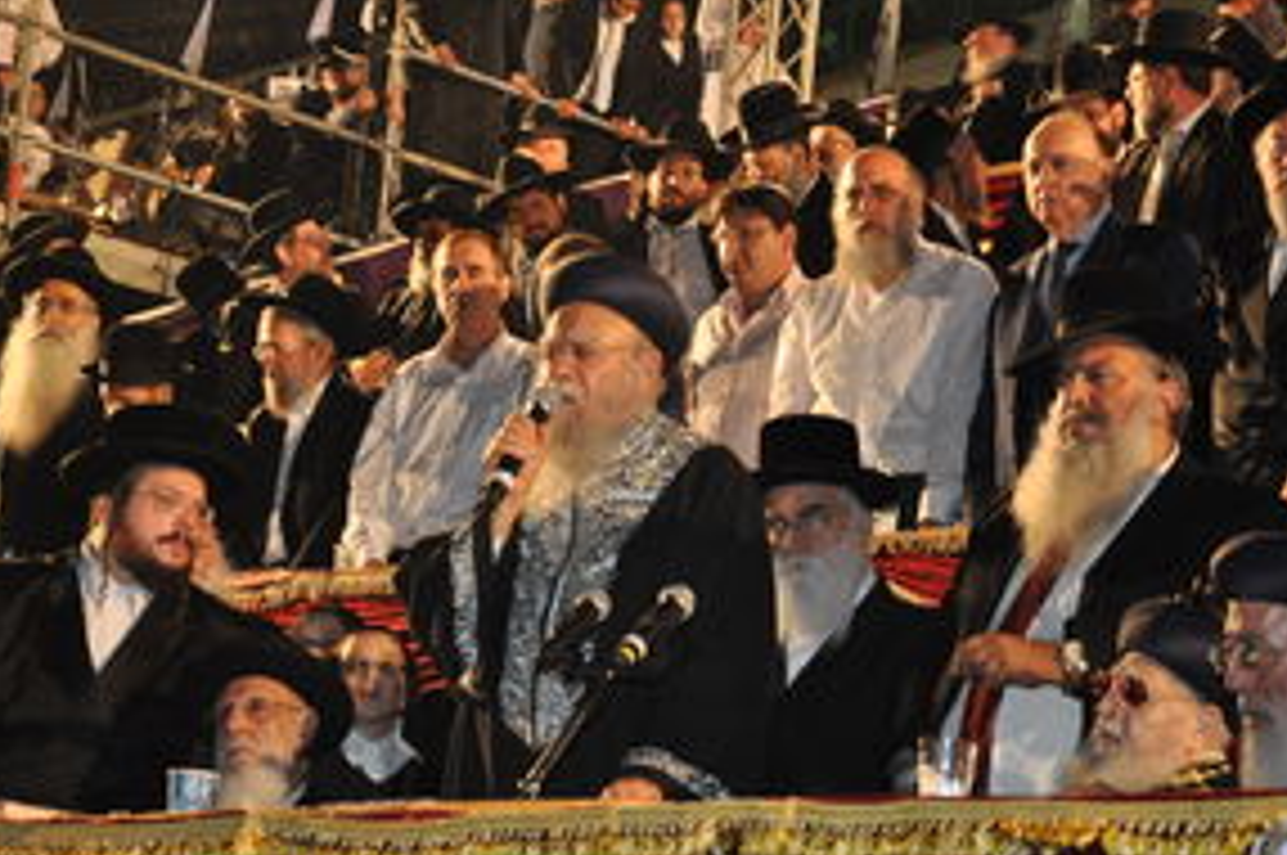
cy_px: 398
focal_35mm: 109
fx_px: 3892
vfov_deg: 12.5
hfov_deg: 18.8
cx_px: 657
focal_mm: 52
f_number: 5.6
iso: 1600
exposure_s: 1/60
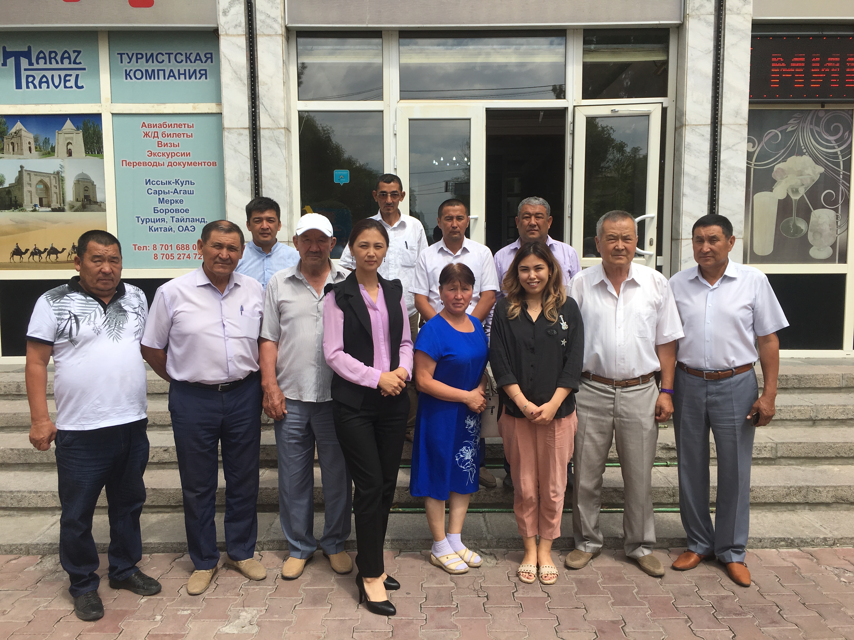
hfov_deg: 61.7
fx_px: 715
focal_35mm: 29
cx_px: 427
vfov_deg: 48.2
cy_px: 320
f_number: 2.2
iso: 25
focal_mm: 4.15
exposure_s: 1/1374
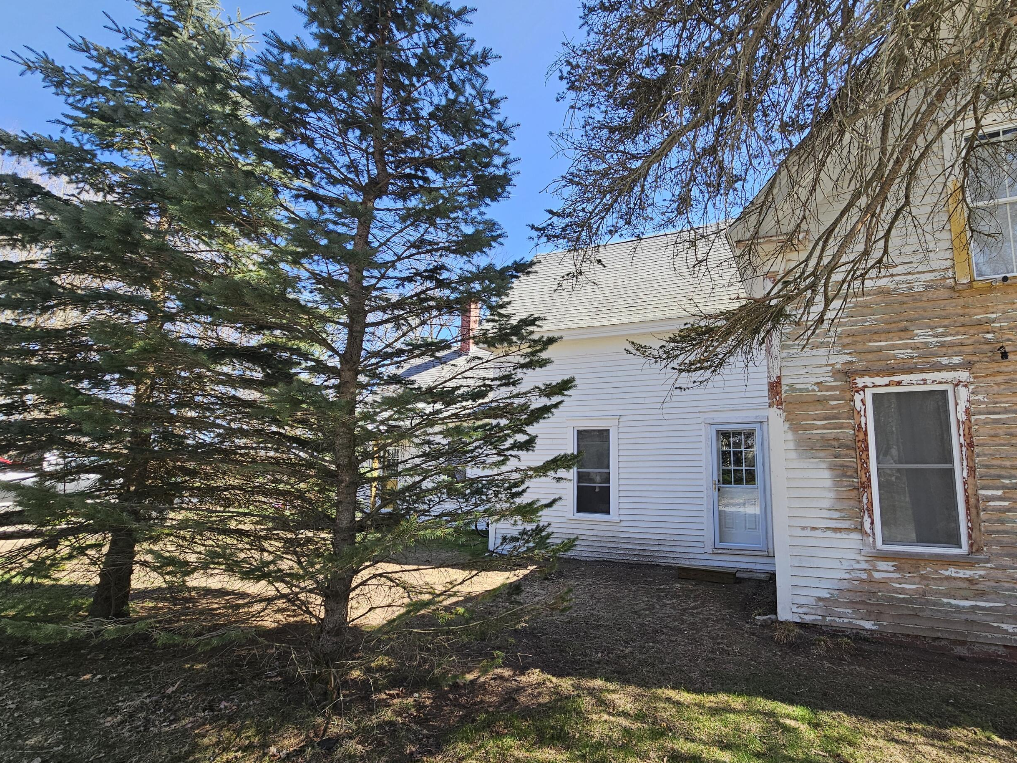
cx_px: 591
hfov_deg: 93.7
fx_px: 470
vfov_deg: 78.0
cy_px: 403
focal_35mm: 16
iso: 50
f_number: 2.2
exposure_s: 1/405
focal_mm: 2.2
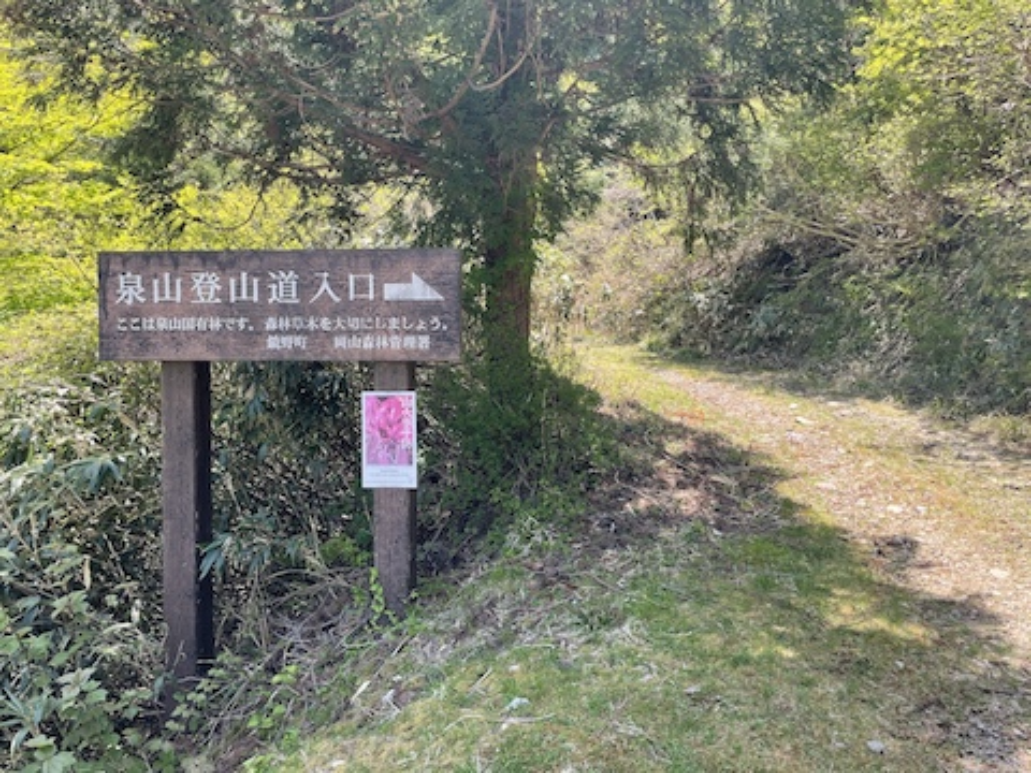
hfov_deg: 67.3
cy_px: 386
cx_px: 516
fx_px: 774
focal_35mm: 26
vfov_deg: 53.1
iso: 32
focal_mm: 4.2
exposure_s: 1/384
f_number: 1.6
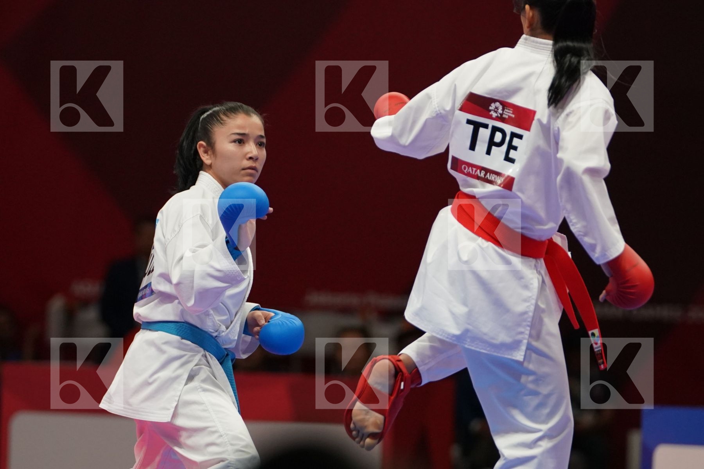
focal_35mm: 334
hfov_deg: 6.2
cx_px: 352
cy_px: 234
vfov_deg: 4.1
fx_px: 6531
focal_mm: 223
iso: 3200
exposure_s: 1/1000
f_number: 4
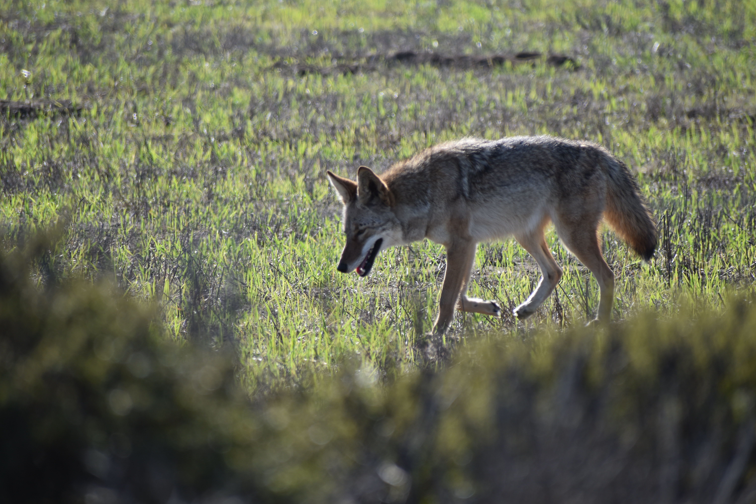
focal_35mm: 451
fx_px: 9470
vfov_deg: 3.0
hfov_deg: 4.6
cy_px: 252
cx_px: 378
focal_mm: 300
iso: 200
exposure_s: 1/500
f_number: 6.3
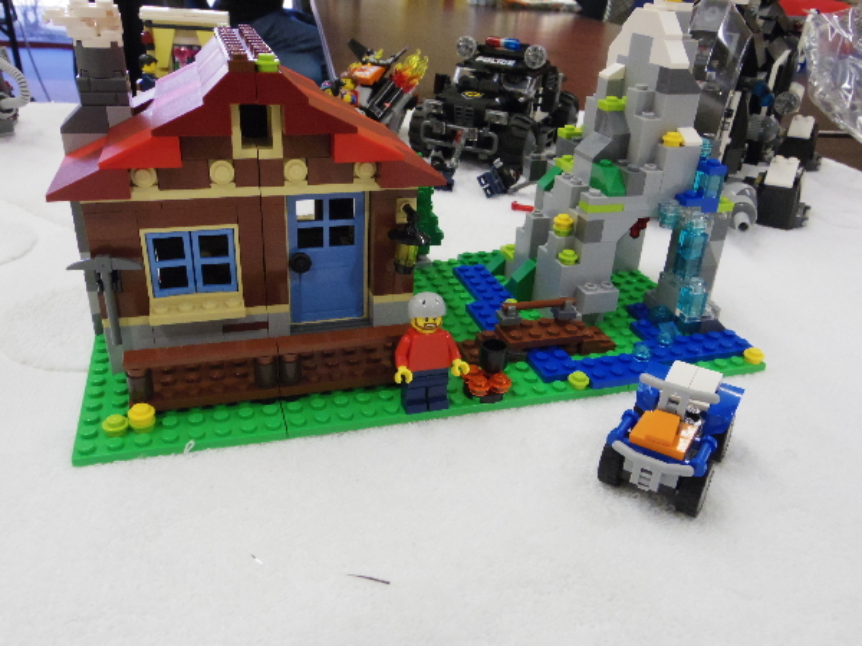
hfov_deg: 61.7
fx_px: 722
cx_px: 431
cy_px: 323
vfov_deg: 48.2
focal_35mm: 29
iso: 1000
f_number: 4.5
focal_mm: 5.2
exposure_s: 1/100
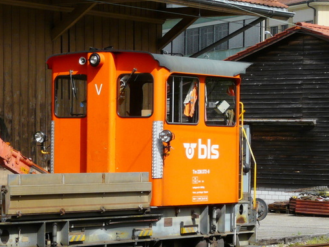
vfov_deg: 9.3
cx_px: 78
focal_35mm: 159
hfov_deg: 12.4
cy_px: 153
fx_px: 1512
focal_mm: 13.3
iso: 100
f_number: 5.6
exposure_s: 1/500
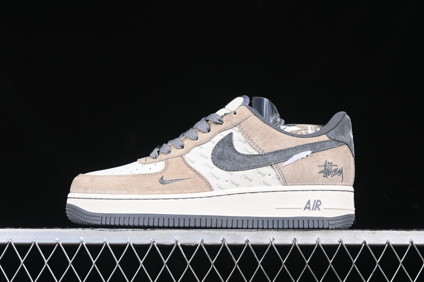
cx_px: 212
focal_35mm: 75
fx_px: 883
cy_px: 141
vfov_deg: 18.2
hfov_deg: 27.0
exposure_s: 1/80
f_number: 7.1
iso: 160
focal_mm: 50
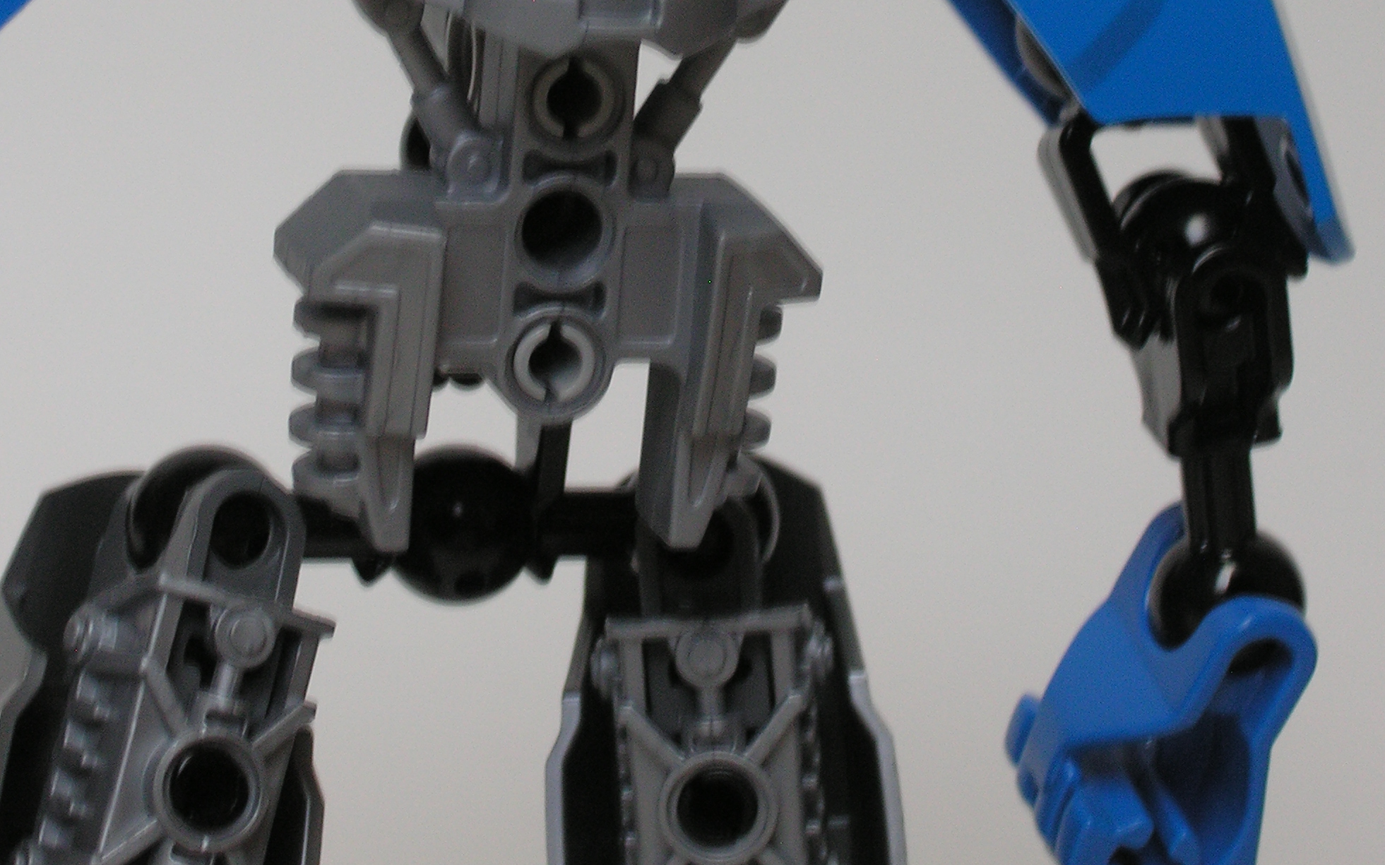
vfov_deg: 8.7
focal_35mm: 150
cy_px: -93
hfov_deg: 13.9
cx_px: 638
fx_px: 5661
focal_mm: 21.6
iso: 87
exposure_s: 1/4
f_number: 4.9
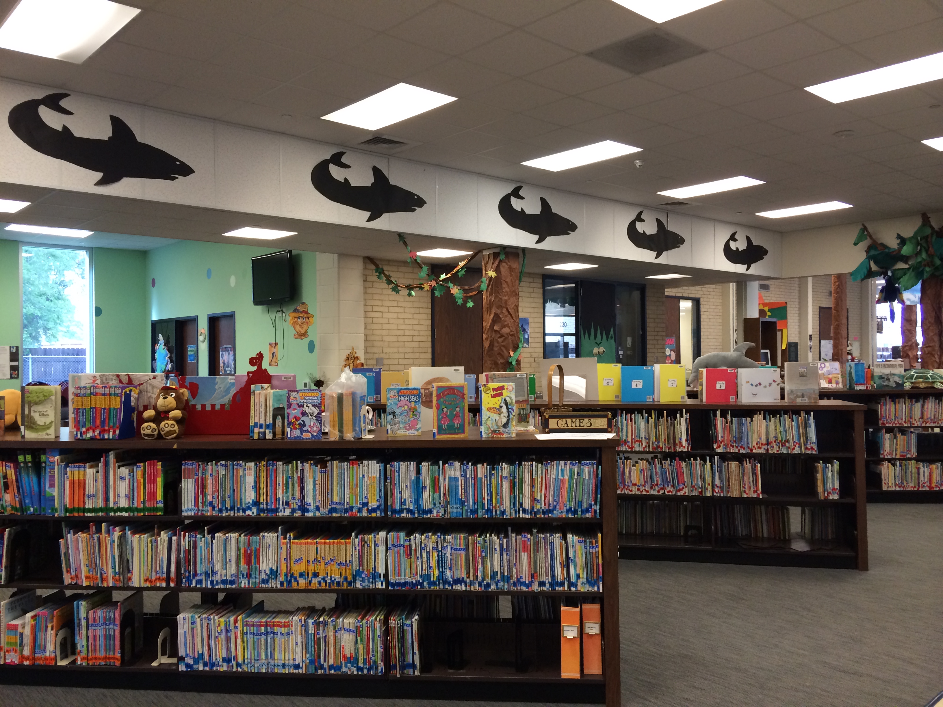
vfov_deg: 46.8
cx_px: 472
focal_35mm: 30
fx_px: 817
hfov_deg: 60.0
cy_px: 354
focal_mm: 4.12
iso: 64
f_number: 2.2
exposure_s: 1/30
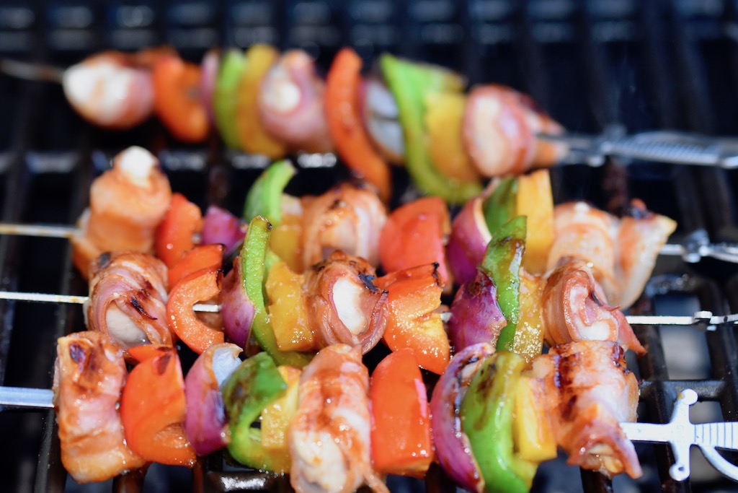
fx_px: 3229
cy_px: 246
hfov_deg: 13.0
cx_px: 369
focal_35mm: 158
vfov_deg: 8.7
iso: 800
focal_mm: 105
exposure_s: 1/100
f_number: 4.5
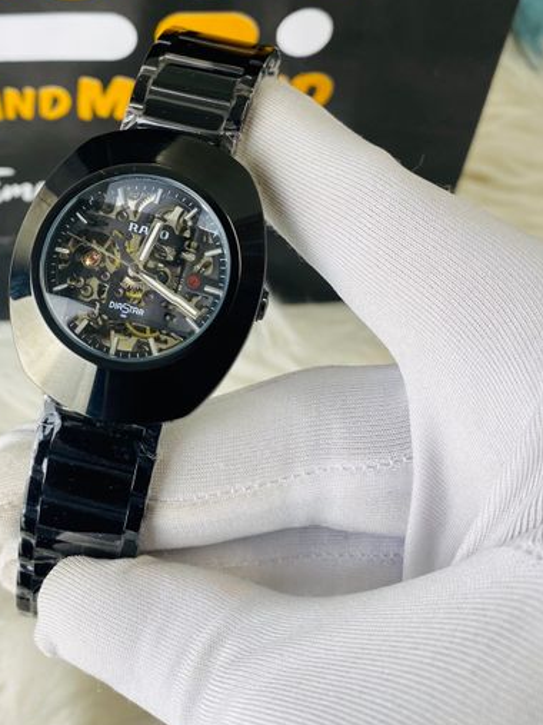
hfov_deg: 34.3
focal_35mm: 41
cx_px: 131
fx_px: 858
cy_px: 303
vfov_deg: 45.6
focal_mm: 4.25
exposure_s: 1/100
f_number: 1.8
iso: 50
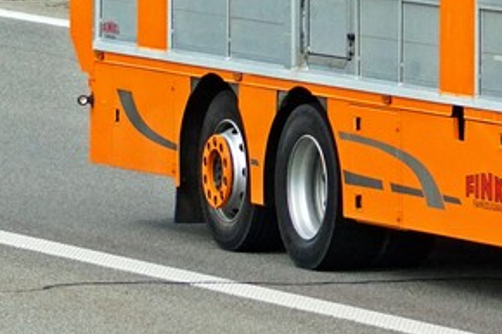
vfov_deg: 3.0
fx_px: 6341
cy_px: -89
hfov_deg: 4.5
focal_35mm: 455
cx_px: 677
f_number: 5
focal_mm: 110
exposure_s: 1/2500
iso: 1000
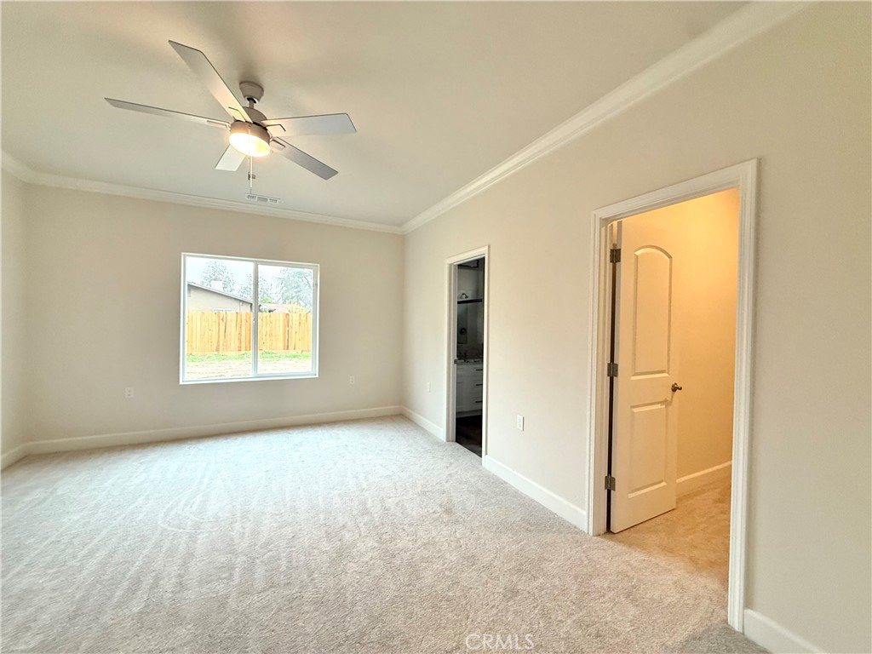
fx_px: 353
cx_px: 436
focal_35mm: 14
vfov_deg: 85.7
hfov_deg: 102.1
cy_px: 327
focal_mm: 2.22
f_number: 2.2
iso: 400
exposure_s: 1/120
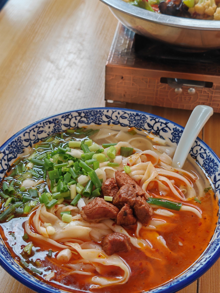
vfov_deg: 35.5
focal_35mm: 54
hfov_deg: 27.0
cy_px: 146
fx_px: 458
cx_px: 110
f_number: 16
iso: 50
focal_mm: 7.62
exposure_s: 1/132
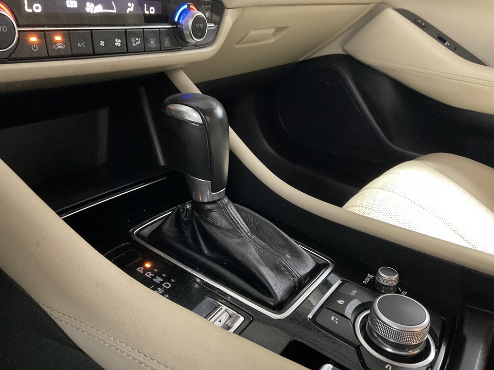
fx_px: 414
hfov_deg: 61.7
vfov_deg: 48.2
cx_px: 247
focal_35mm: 29
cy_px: 185
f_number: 1.8
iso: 500
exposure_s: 1/24
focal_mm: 3
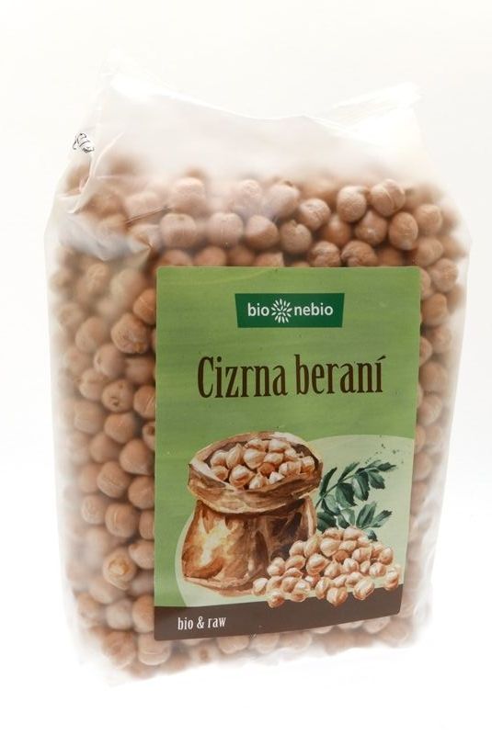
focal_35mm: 56
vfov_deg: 35.6
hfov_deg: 24.2
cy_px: 368
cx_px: 246
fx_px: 1145
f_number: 16
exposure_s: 1/13
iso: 800
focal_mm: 25.4
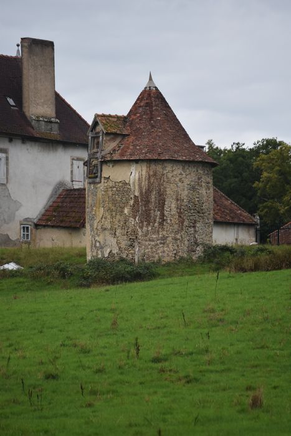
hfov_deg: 4.6
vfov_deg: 6.9
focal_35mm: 300
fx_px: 3635
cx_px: 146
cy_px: 218
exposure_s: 1/1000
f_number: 5.6
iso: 400
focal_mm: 200
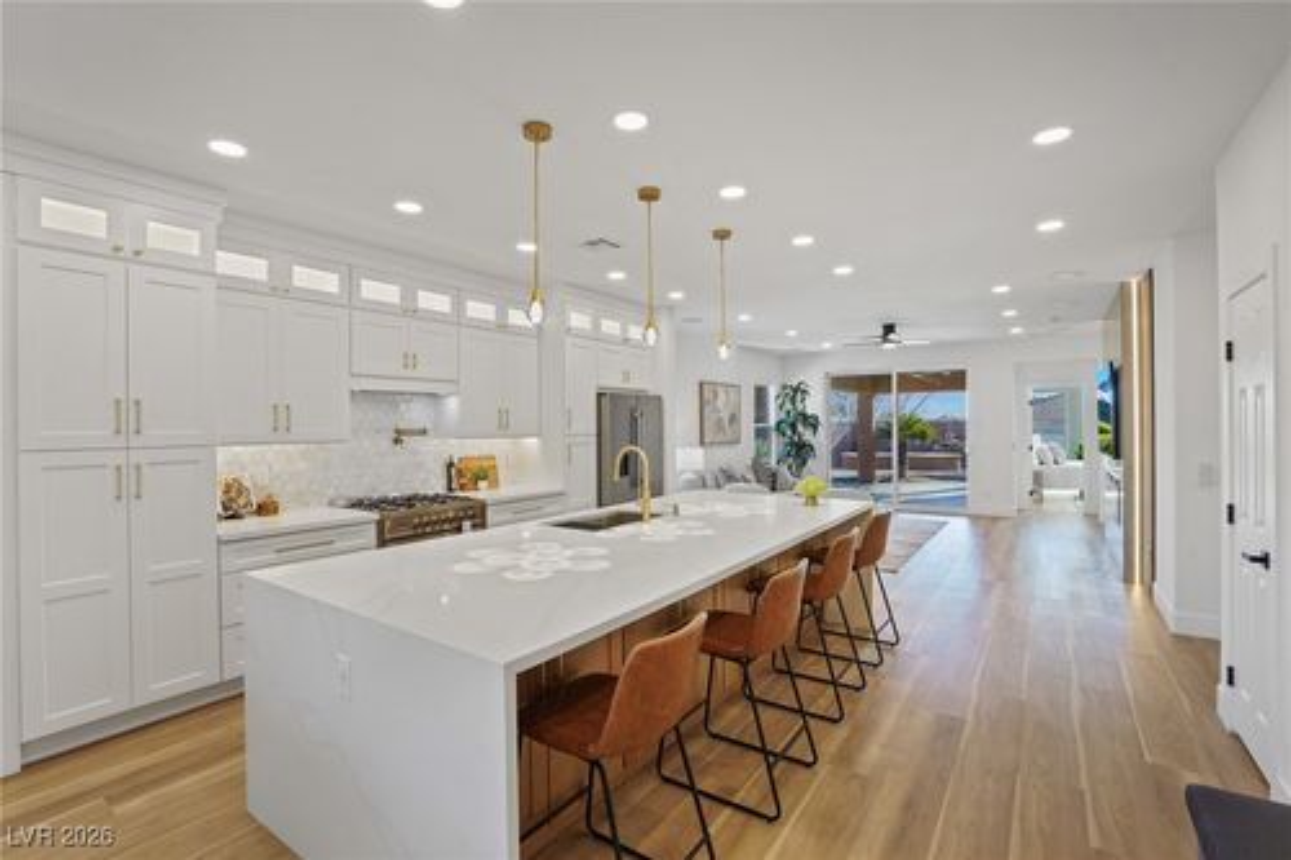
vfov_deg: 73.7
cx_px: 646
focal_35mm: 16
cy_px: 430
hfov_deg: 96.8
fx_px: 574
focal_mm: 16
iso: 160
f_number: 9
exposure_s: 1/5
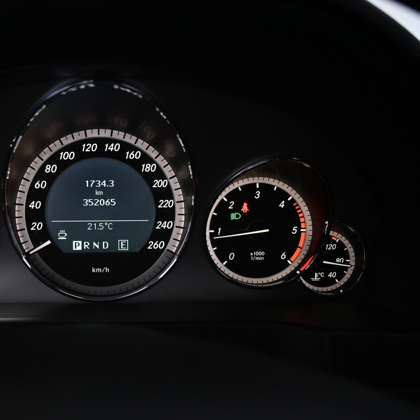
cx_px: 101
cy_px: 208
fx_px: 494
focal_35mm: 36
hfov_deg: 44.4
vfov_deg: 46.1
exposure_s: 1/30
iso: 1100
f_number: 3.8
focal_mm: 18.5
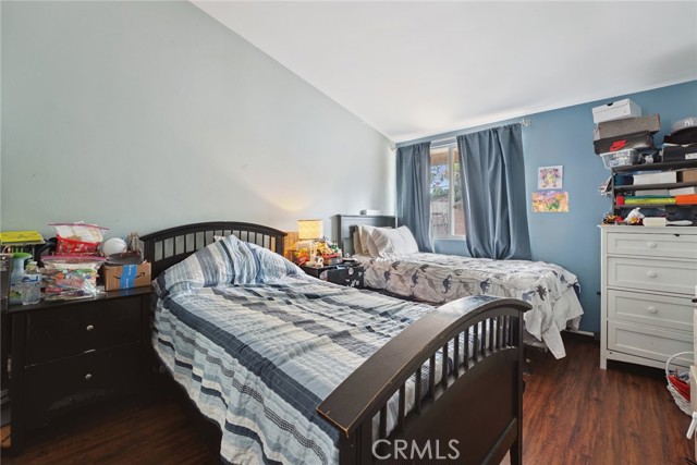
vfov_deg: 81.2
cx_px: 348
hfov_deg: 104.2
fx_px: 271
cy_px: 232
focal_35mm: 14
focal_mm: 14
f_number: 8
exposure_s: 1/1.25
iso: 160
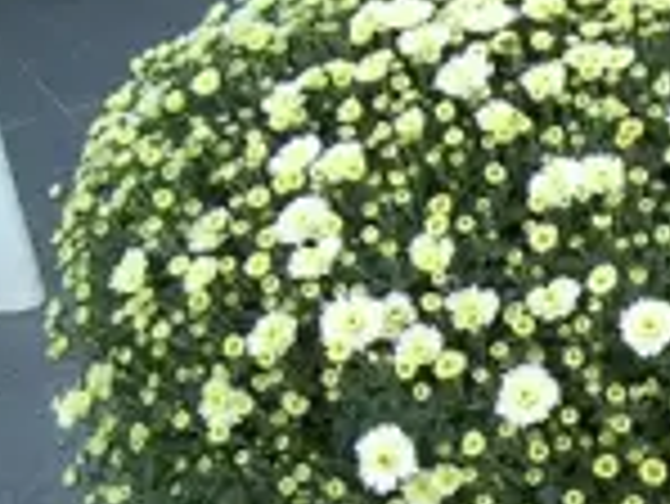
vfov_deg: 11.9
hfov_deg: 15.5
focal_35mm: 119
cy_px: 742
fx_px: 2305
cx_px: 953
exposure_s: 1/87
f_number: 3.5
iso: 64
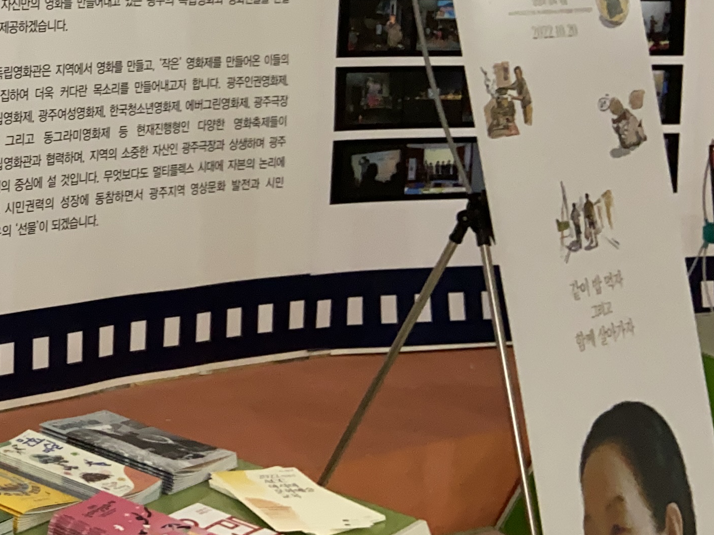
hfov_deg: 23.2
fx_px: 1526
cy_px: 17
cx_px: -224
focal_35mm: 74
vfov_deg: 19.4
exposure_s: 1/60
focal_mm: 4.25
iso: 200
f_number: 1.8
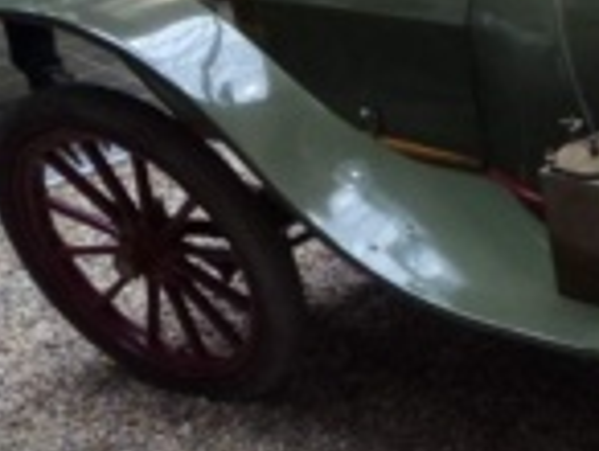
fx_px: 1421
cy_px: 400
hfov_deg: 19.8
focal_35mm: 82
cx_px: 956
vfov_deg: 17.8
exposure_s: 1/13
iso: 200
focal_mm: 4.3
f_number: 3.3
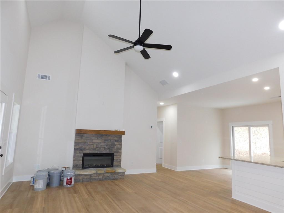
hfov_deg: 73.9
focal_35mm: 23
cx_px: 142
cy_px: 106
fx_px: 189
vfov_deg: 58.9
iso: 200
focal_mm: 4
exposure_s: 1/30
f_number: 3
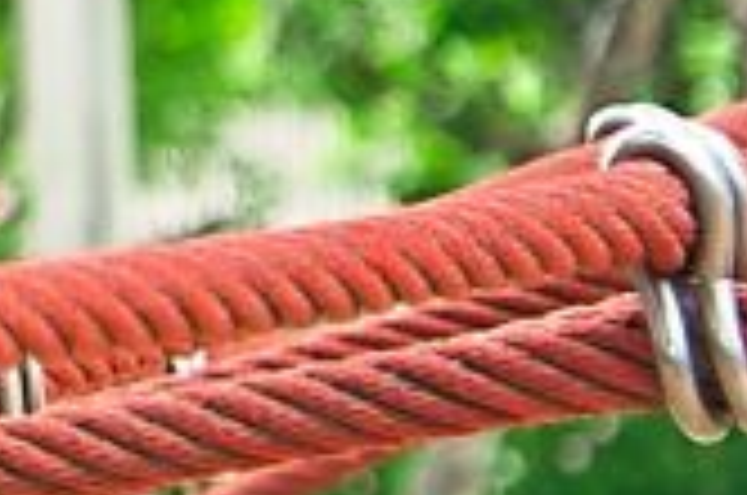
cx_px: -1238
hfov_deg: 5.8
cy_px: -583
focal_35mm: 337
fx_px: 6979
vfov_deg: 4.0
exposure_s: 1/160
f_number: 4.2
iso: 200
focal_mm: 45
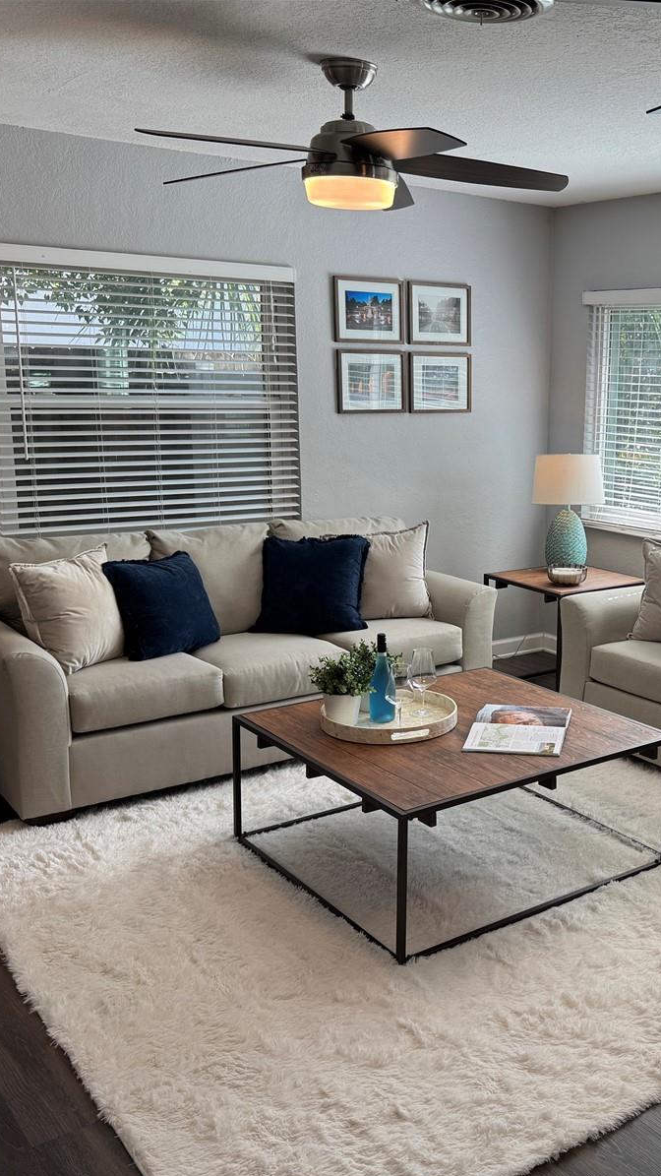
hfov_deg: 32.5
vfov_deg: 56.6
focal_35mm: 35
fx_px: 1091
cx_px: 555
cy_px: 589
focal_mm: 6.76
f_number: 1.78
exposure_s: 1/123
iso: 50
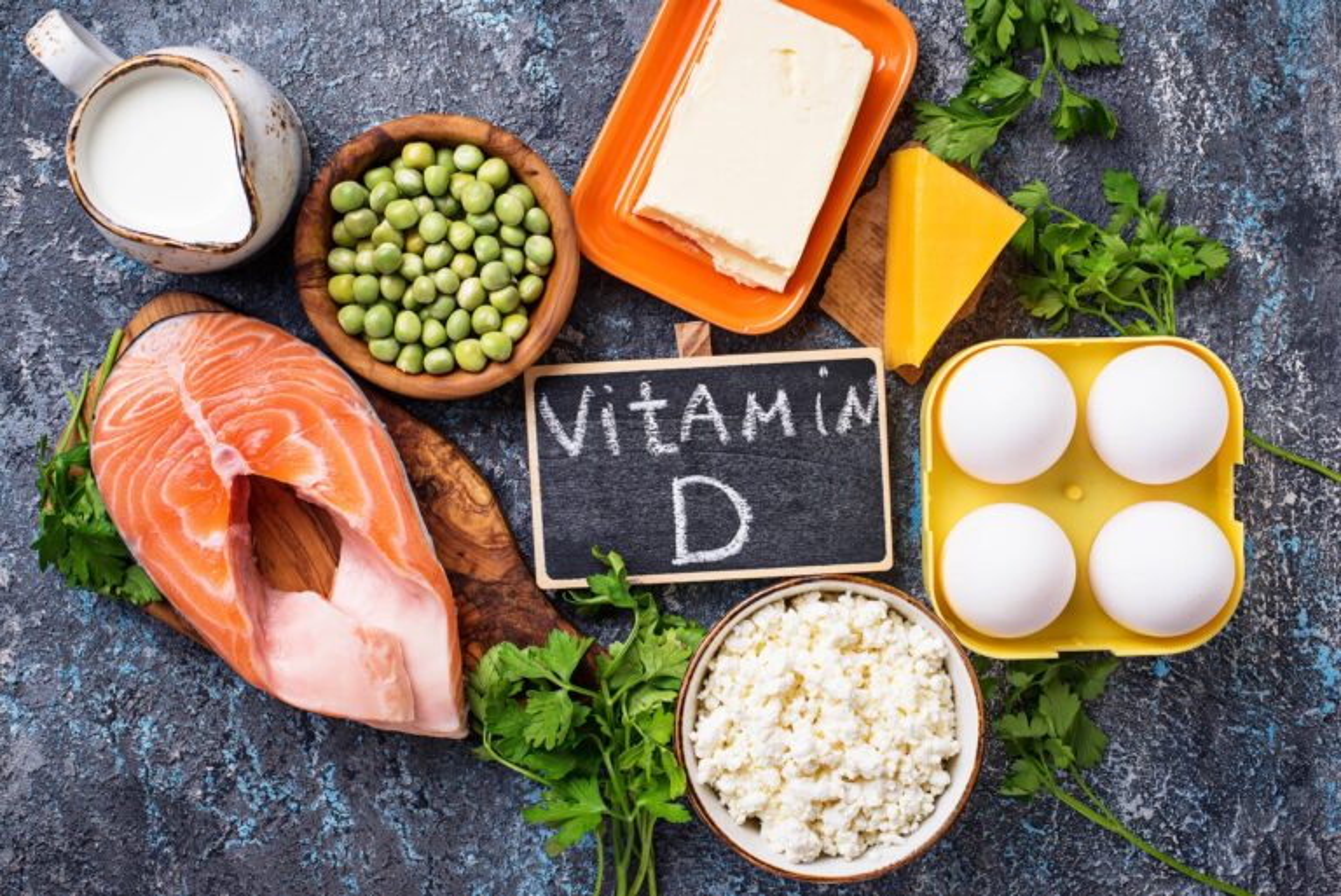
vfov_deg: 27.0
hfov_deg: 39.6
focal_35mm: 50
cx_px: 670
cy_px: 448
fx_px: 1863
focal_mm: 50
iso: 100
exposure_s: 1/100
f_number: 10
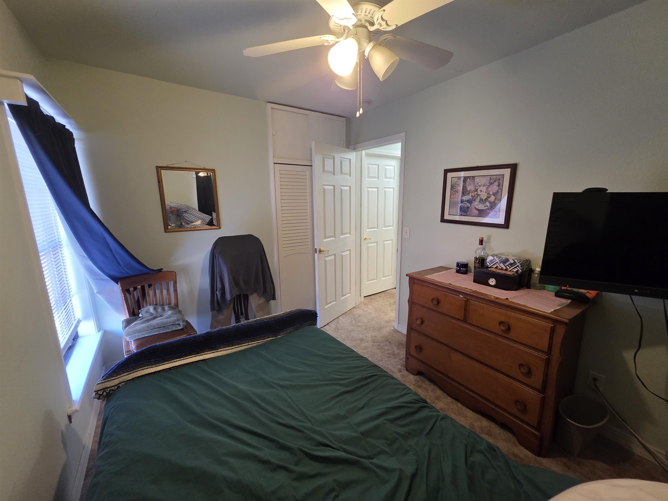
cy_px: 250
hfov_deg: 106.2
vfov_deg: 89.9
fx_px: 251
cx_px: 334
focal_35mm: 13
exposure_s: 1/60
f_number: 1.9
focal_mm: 2.2
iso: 400
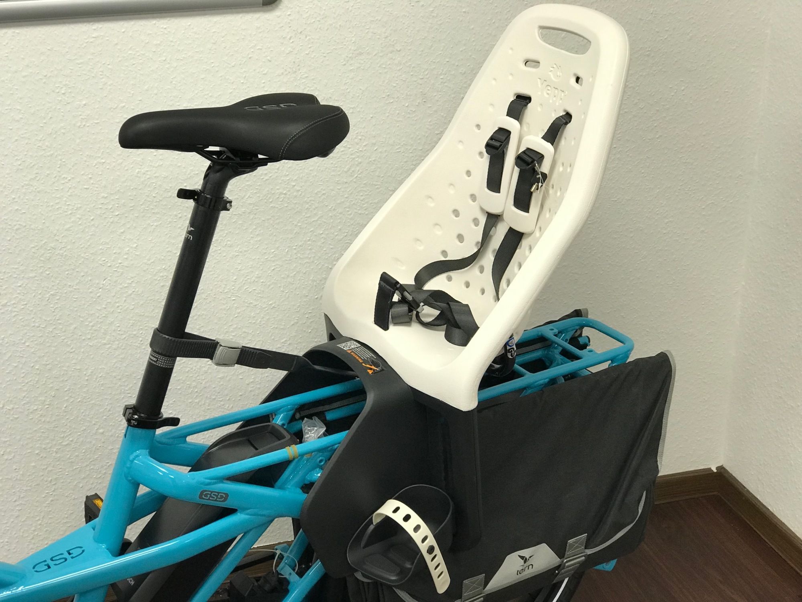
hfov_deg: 33.8
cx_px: 401
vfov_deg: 25.7
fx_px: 1321
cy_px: 301
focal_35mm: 57
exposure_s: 1/50
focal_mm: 6.6
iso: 64
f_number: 2.8
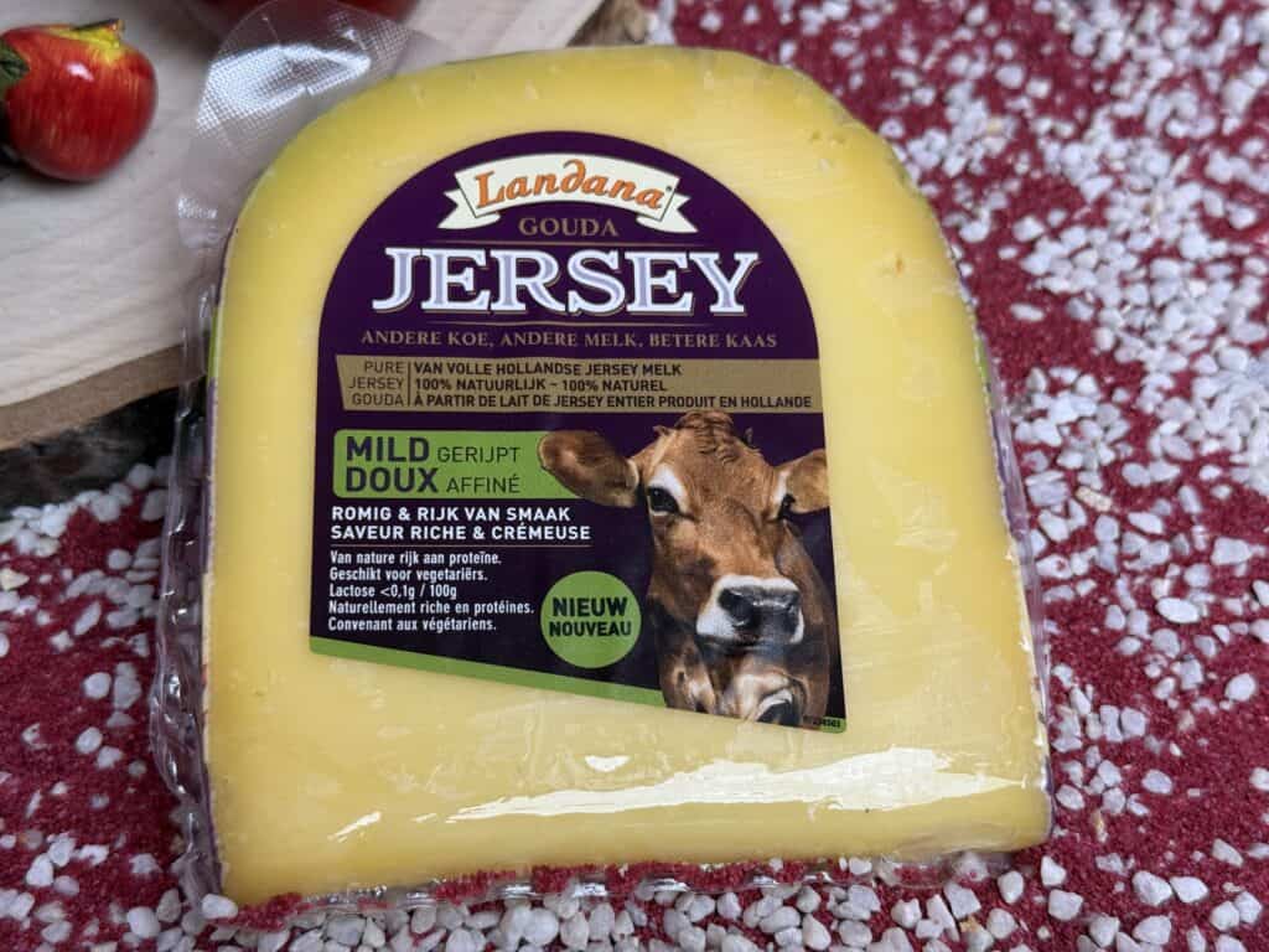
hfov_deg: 39.7
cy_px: 476
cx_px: 634
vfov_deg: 30.3
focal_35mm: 48
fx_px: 1760
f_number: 1.78
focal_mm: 6.76
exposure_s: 1/100
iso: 80
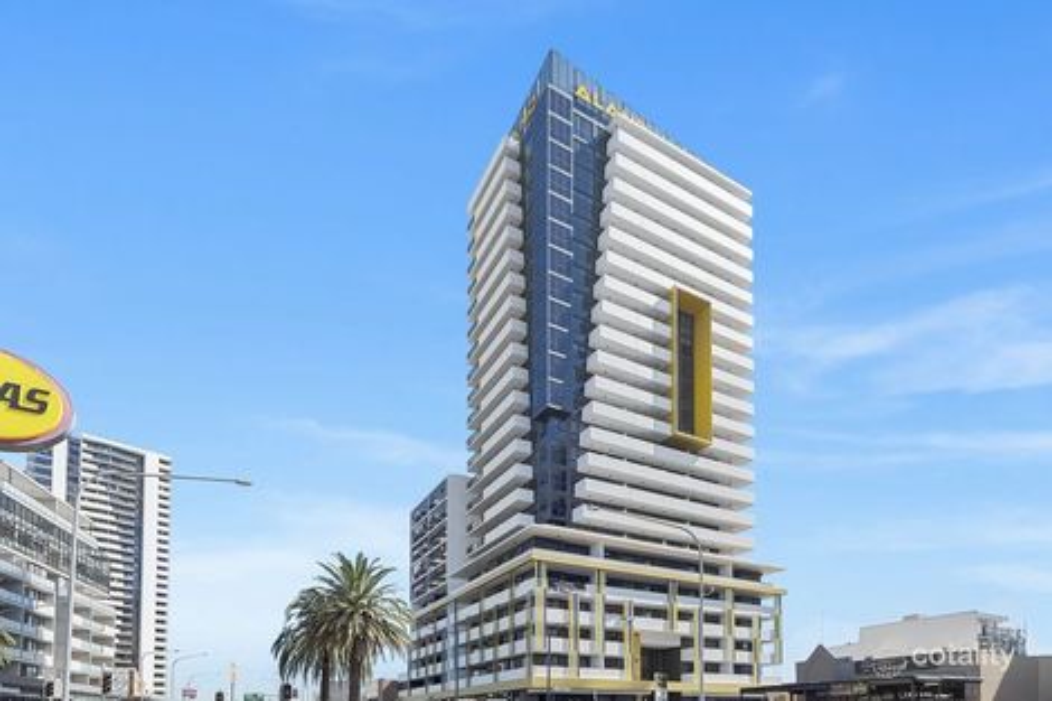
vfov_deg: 81.2
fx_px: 409
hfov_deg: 104.3
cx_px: 526
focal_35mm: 14
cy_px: 350
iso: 64
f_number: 11
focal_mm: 14
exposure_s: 1/1250
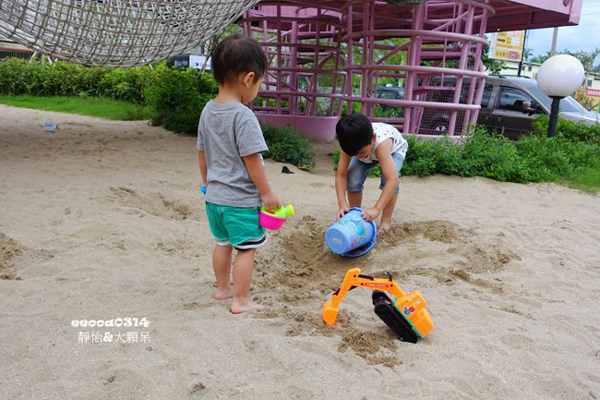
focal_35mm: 30
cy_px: 200
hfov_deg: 61.9
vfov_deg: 43.6
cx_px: 300
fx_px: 500
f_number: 2.8
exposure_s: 1/250
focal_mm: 11
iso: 125
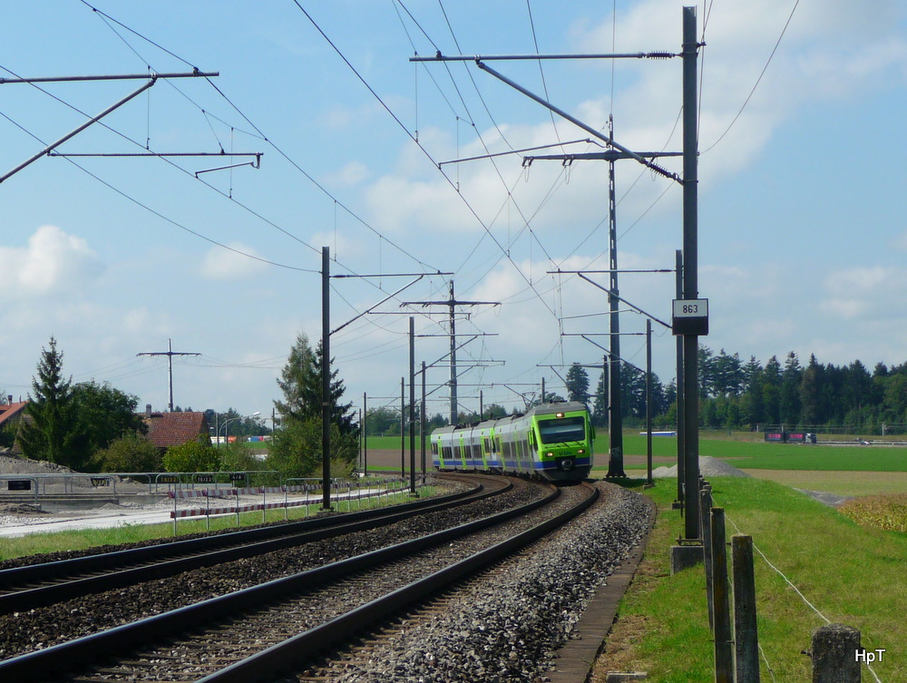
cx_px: 454
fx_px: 1522
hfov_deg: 33.2
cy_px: 342
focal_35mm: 58
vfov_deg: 25.3
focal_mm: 9.8
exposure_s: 1/800
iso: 100
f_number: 4.4
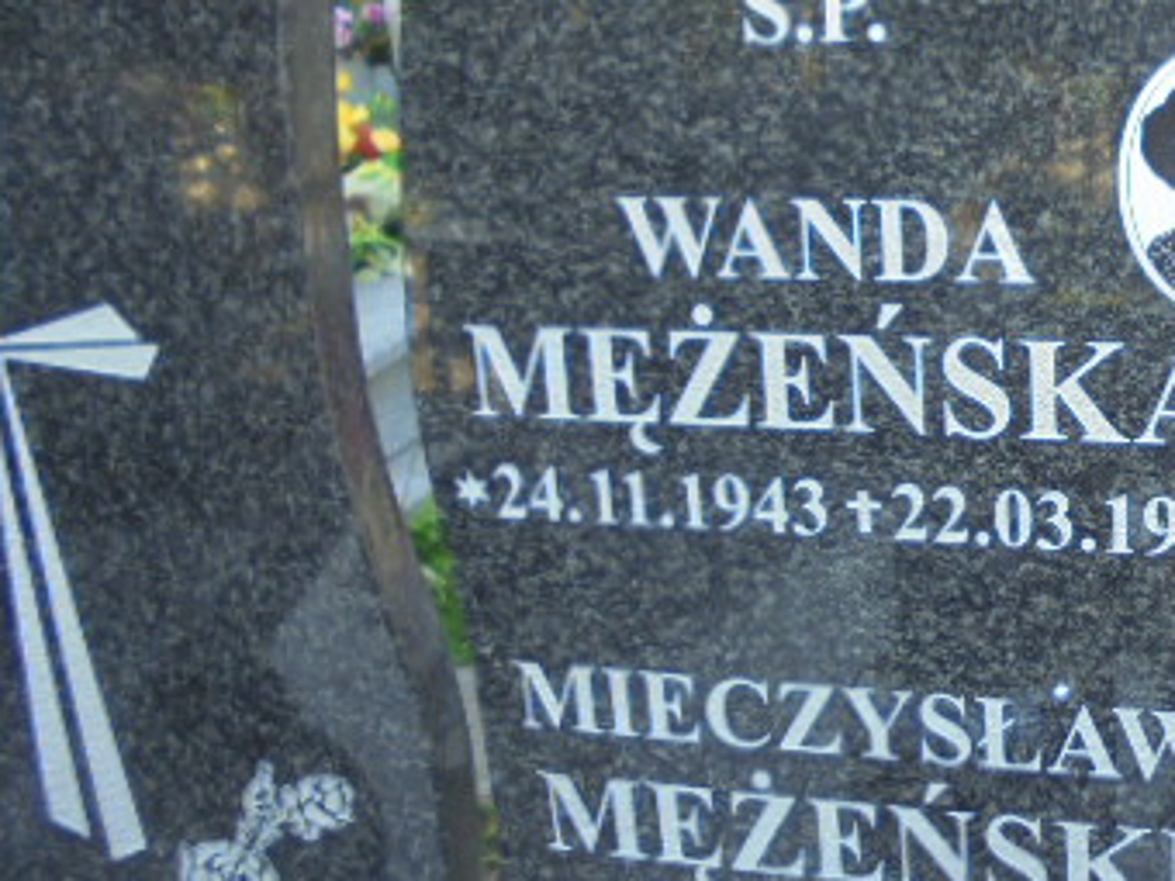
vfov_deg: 29.7
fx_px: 1663
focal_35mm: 49
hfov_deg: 36.1
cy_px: 415
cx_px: 1099
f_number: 3.5
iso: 100
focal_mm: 4.6
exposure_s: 1/80
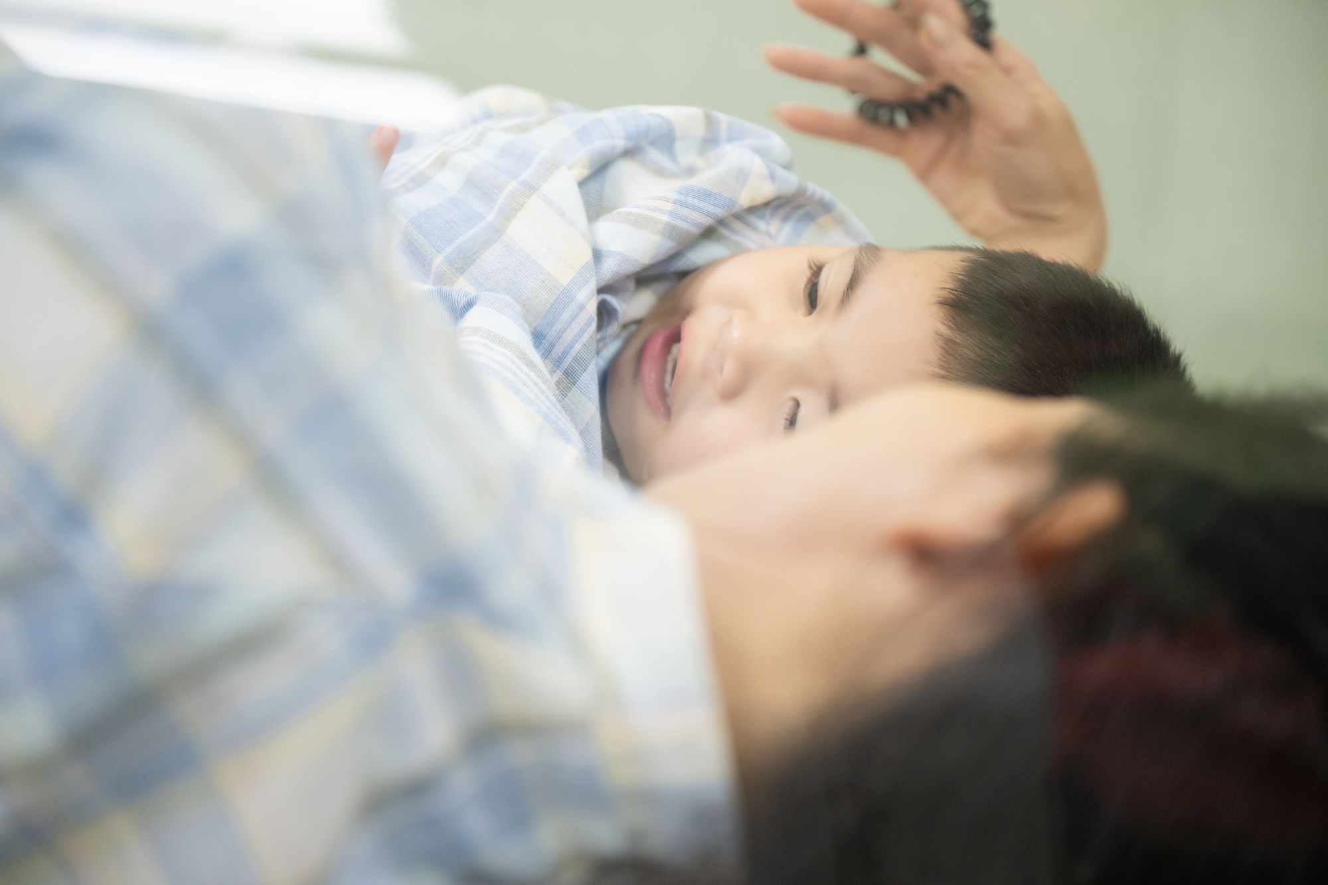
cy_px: 442
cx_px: 664
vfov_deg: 19.5
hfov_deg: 28.8
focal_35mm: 70
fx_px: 2582
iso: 1000
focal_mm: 70
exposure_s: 1/200
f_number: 2.8
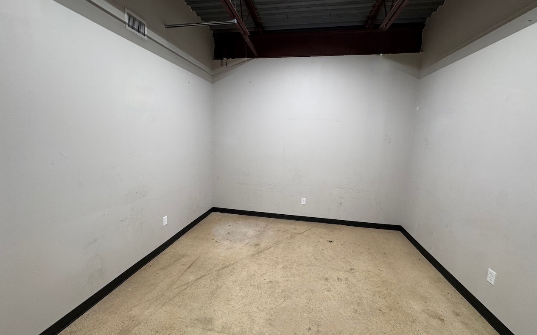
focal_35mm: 15
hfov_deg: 101.5
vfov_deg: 74.8
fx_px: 220
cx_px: 266
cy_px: 165
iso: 200
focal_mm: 2.22
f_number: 2.2
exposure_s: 1/120
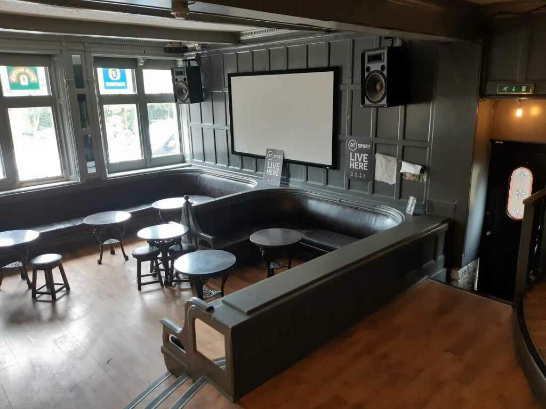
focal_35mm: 26
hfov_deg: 67.3
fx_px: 410
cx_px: 273
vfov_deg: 53.1
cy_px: 204
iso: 250
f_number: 1.7
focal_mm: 3.92
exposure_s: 1/50
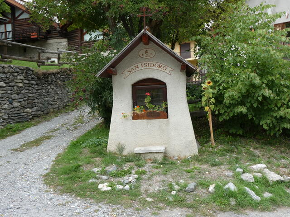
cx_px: 145
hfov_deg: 50.1
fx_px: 310
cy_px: 108
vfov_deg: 38.7
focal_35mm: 37
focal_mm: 6.7
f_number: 3.7
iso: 80
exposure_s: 1/200
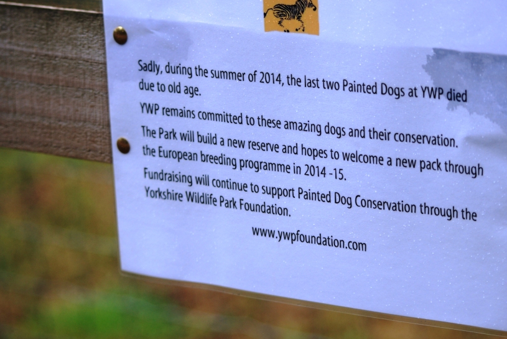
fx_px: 1861
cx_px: 289
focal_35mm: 132
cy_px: 133
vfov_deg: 10.4
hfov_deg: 15.5
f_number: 4.5
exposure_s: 1/320
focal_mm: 70
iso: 200
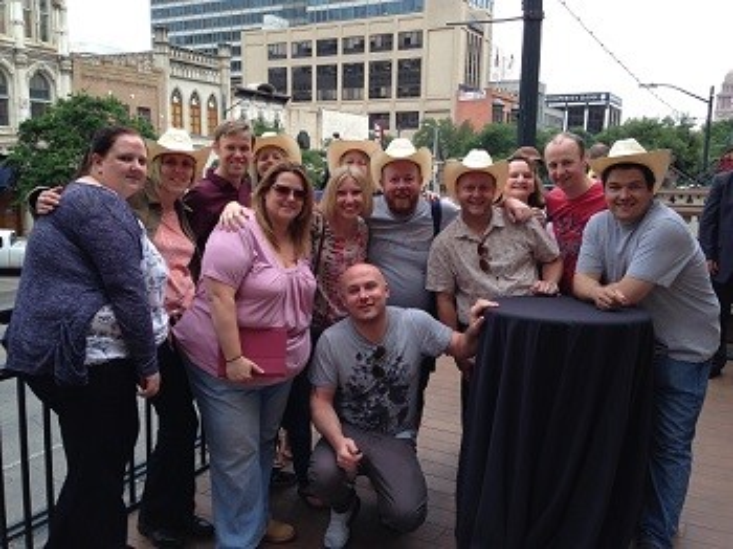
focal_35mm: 33
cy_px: 274
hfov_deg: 55.4
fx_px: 698
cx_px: 366
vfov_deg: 42.9
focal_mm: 4.12
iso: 50
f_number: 2.4
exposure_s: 1/120
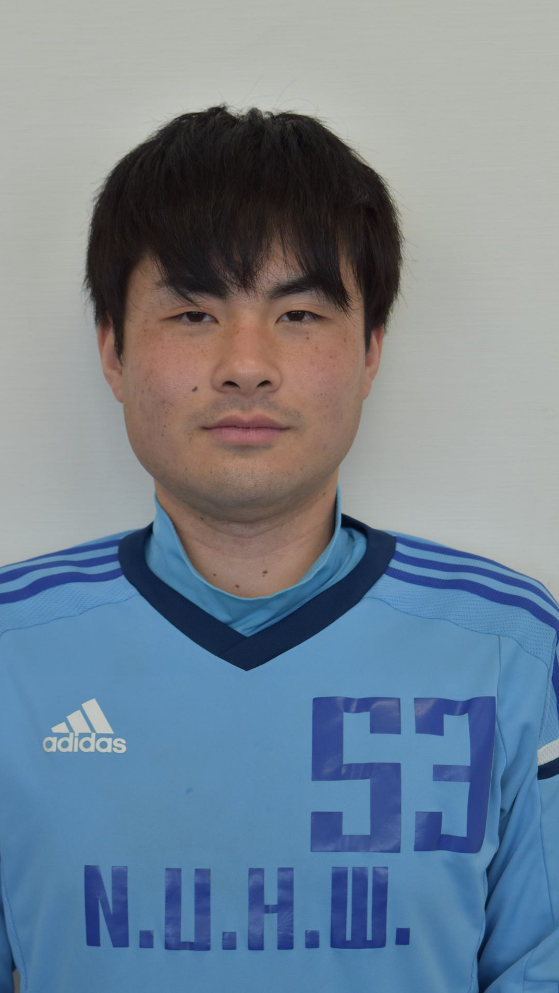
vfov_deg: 27.9
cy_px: 498
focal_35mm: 76
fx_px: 2002
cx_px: 270
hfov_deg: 15.9
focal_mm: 48
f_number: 5.6
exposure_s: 1/125
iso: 400
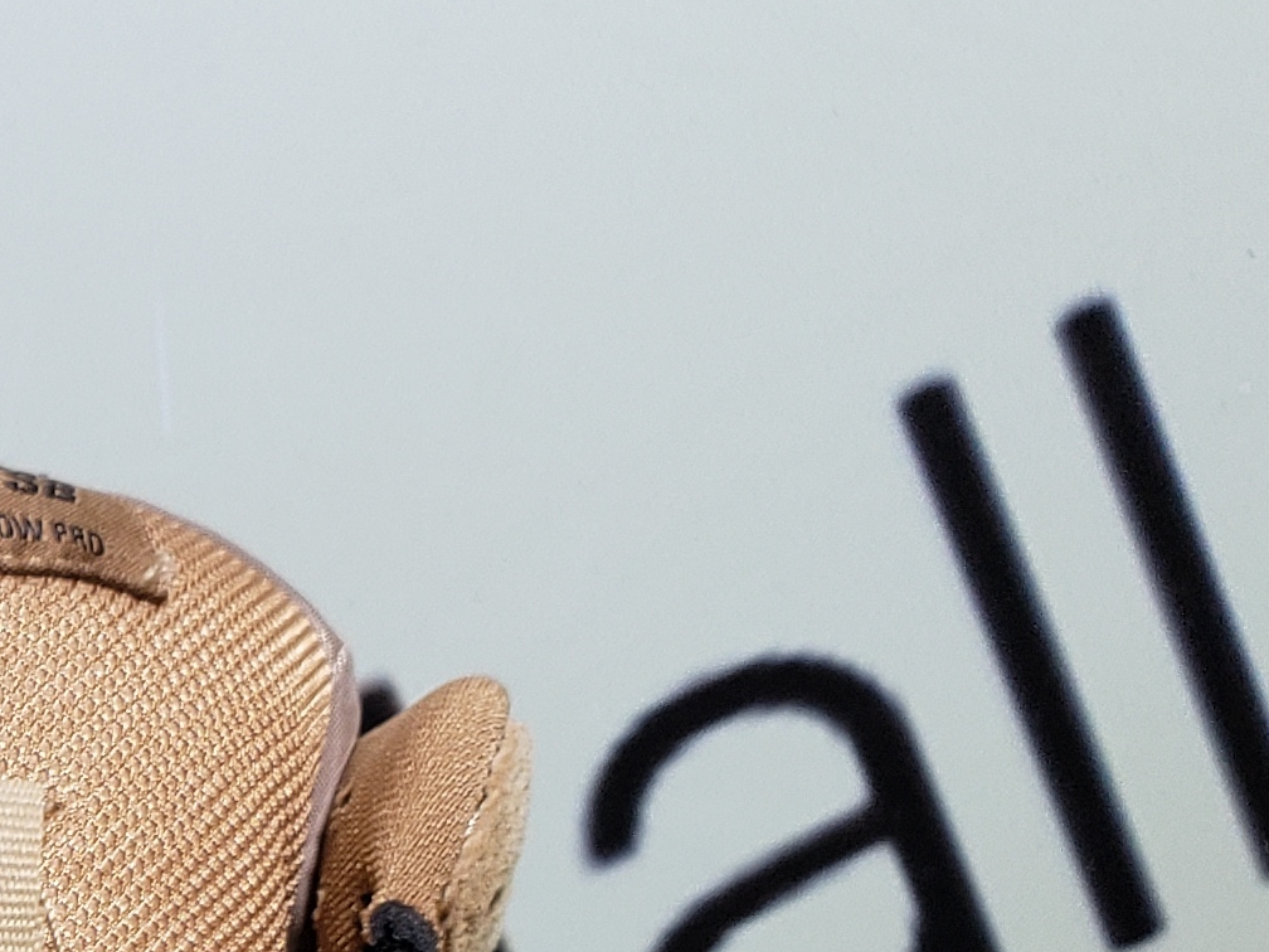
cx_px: -916
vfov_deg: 13.0
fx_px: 3813
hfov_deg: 16.3
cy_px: 1645
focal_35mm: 104
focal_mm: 4.3
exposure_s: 1/298
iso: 50
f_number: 1.5
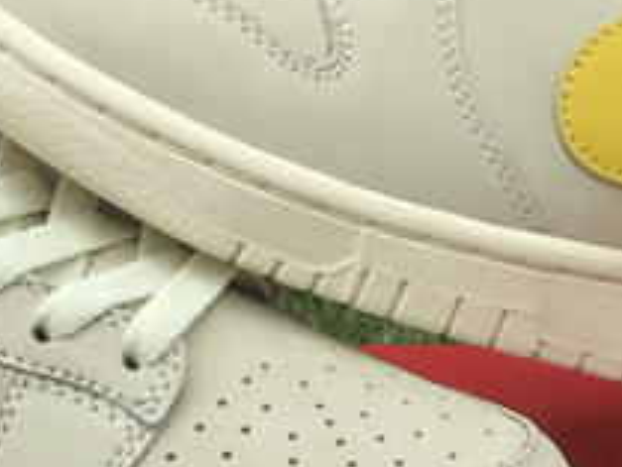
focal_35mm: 202
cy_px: 64
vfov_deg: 7.3
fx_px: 3632
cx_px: 176
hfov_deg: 9.8
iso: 20
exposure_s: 1/404
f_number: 2.8
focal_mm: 6.6
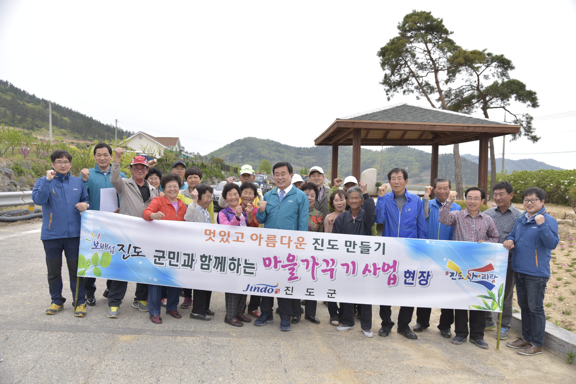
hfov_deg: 61.9
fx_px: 480
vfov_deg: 43.6
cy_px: 192
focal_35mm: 30
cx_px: 288
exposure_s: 1/125
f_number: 4.5
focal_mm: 30
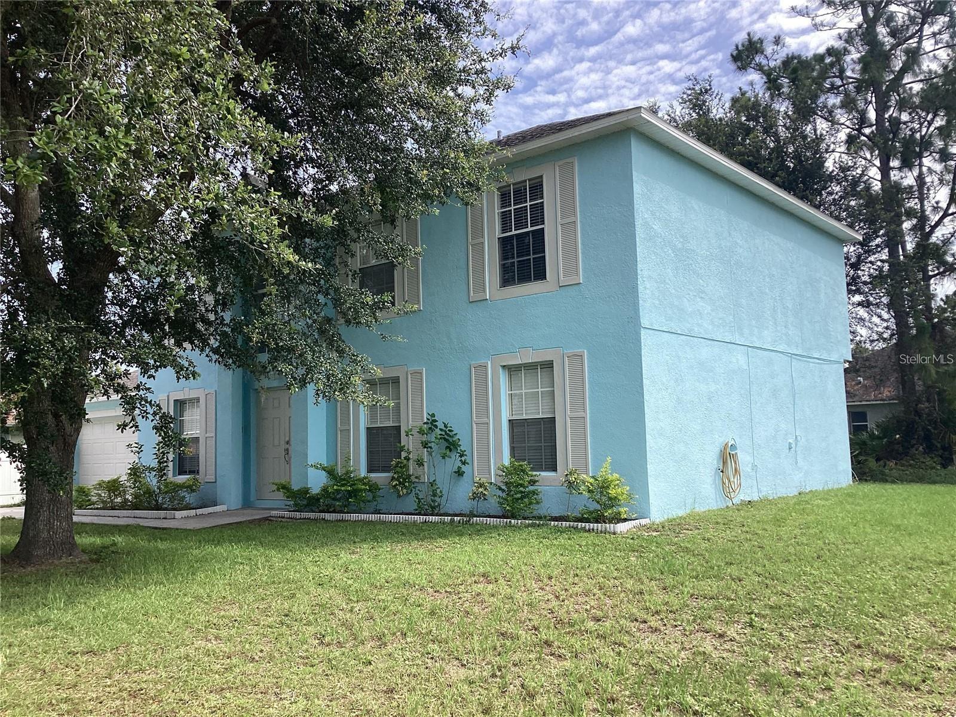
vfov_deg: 45.4
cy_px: 358
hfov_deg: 58.4
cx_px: 478
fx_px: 856
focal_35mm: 31
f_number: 2.4
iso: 25
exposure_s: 1/840
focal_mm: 3.3
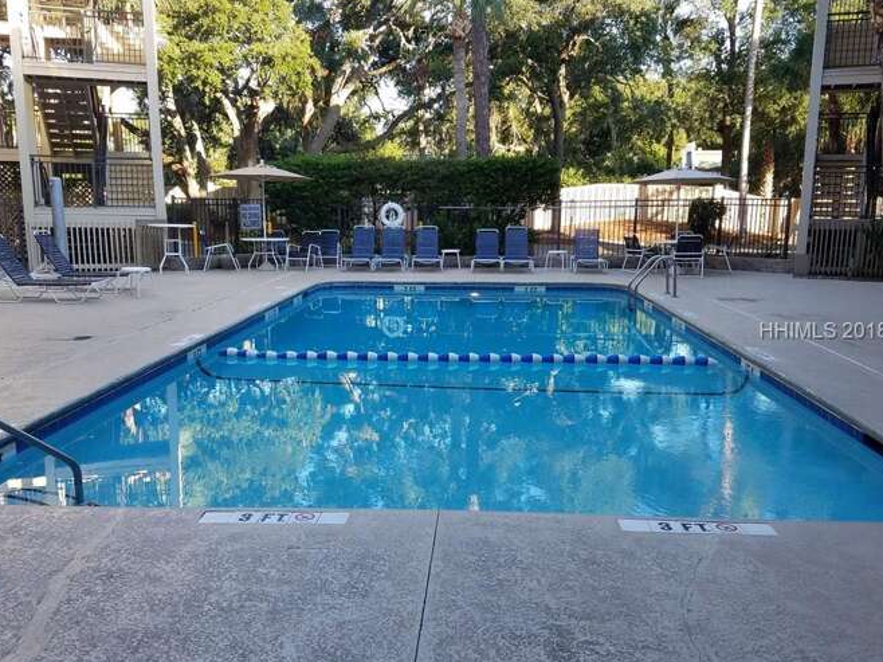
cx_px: 438
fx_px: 688
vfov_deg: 51.3
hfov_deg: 65.3
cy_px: 333
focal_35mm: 27
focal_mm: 4.2
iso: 50
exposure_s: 1/273
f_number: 1.7
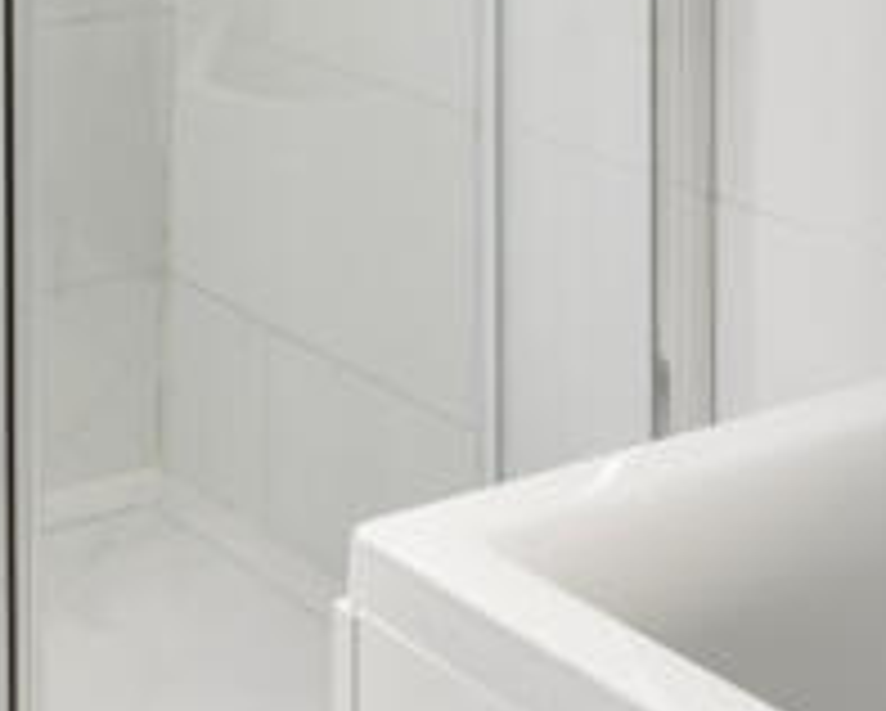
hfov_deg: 21.8
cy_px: -484
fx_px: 2111
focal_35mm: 80
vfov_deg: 16.6
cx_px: -198
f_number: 16
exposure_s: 1
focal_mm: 16.5
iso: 200
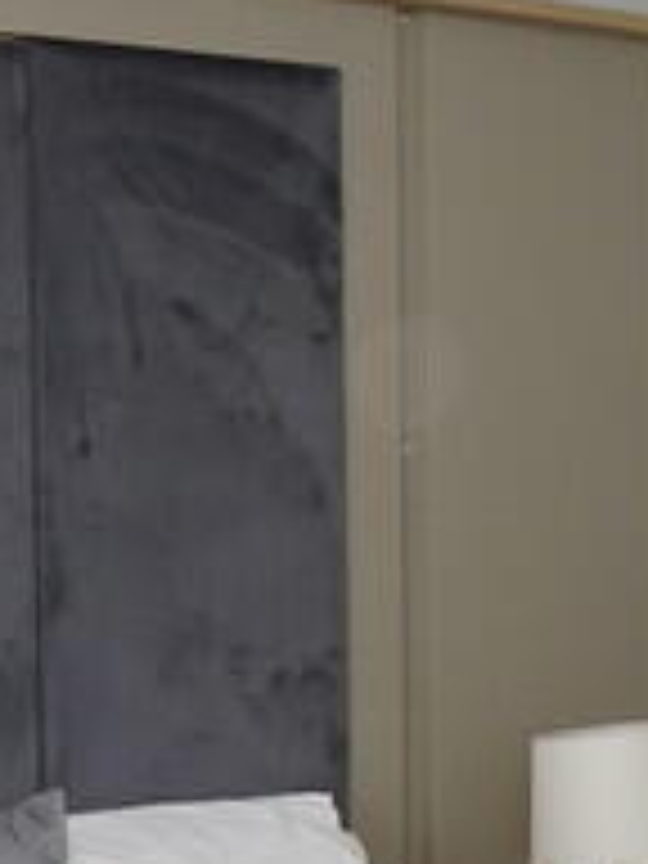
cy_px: 736
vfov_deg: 23.4
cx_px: 122
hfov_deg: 17.8
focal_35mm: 82
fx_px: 2047
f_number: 11
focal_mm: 16
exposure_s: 1/60
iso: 500
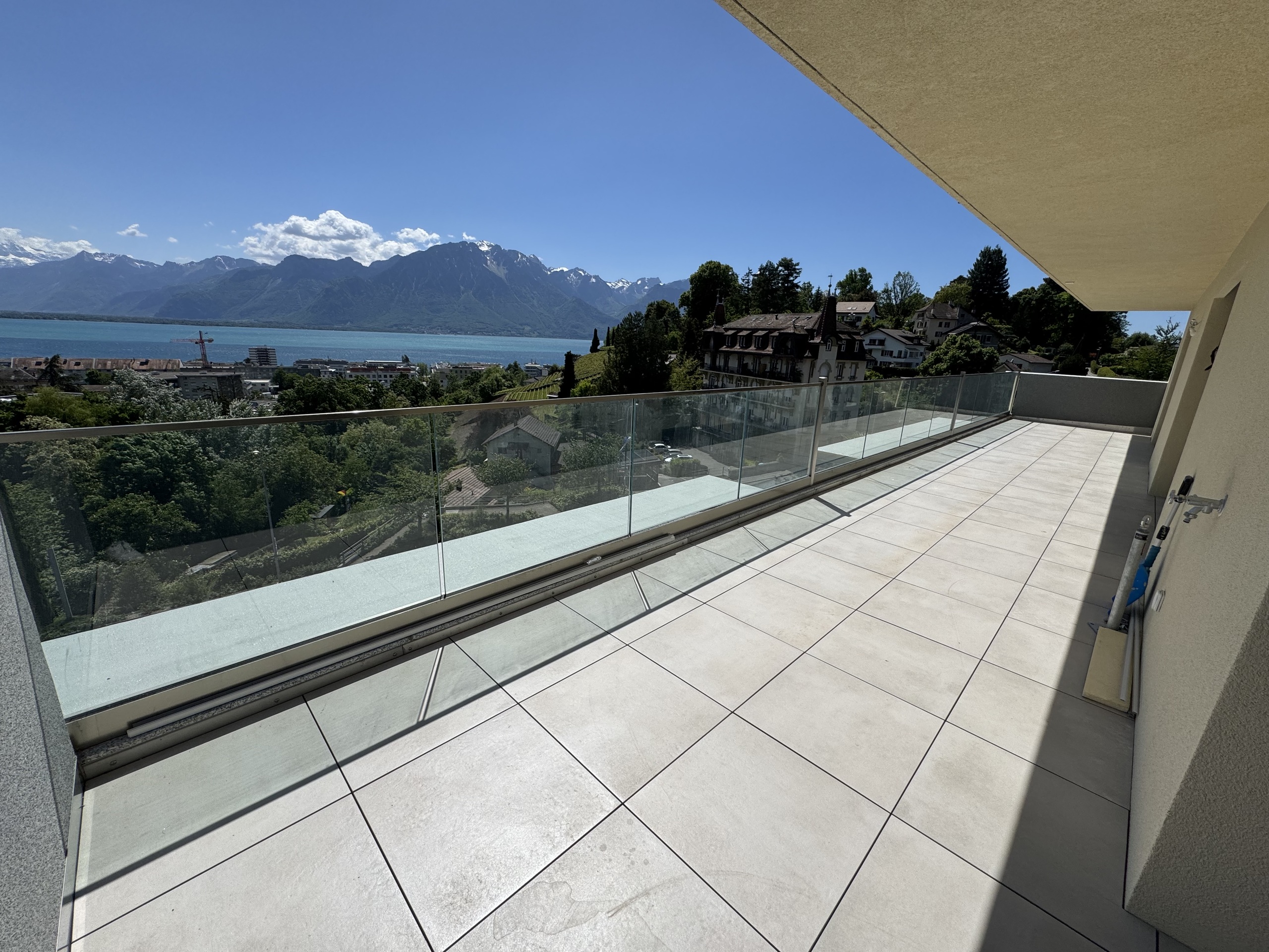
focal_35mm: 14
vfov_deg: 85.7
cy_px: 476
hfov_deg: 102.1
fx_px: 513
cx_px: 634
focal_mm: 2.22
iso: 50
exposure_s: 1/3906
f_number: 2.2
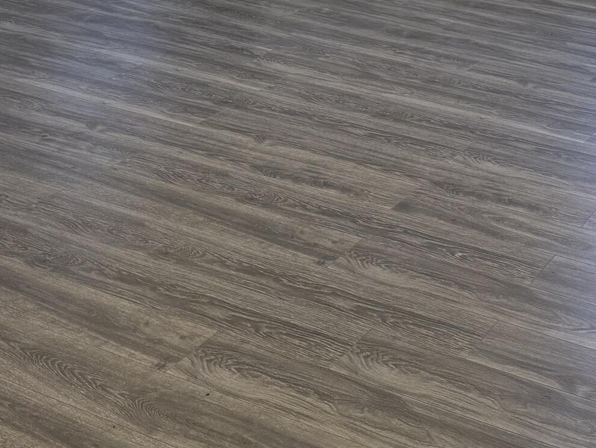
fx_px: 1257
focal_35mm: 73
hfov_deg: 26.5
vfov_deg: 19.0
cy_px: -99
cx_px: 403
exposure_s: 1/210
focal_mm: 6.76
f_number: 1.78
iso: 200
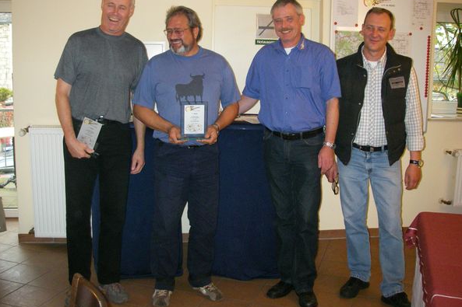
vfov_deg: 33.4
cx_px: 231
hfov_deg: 48.5
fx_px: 513
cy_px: 138
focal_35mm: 40
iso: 400
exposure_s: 1/50
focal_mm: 6.3
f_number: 3.3
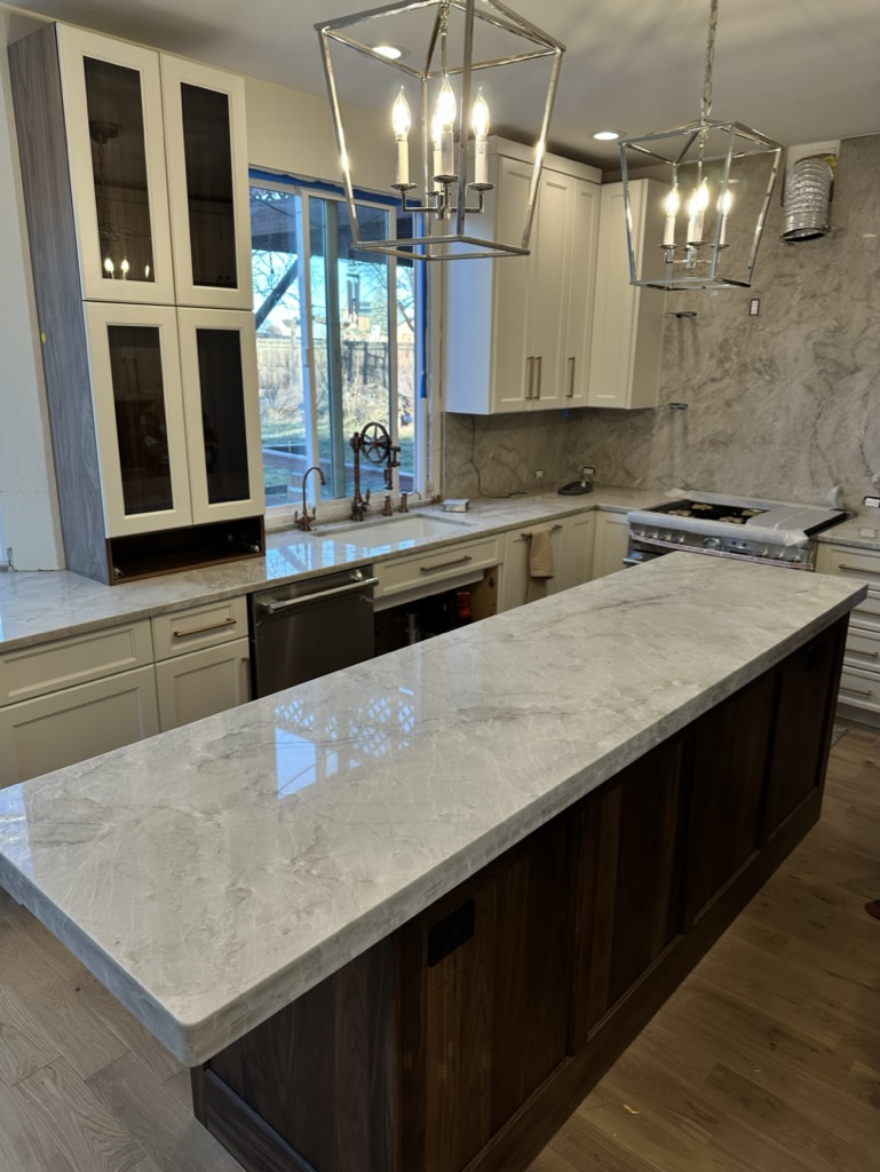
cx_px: 440
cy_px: 586
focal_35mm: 24
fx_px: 813
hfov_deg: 56.9
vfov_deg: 71.6
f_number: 1.78
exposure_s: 1/120
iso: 64
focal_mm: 6.86
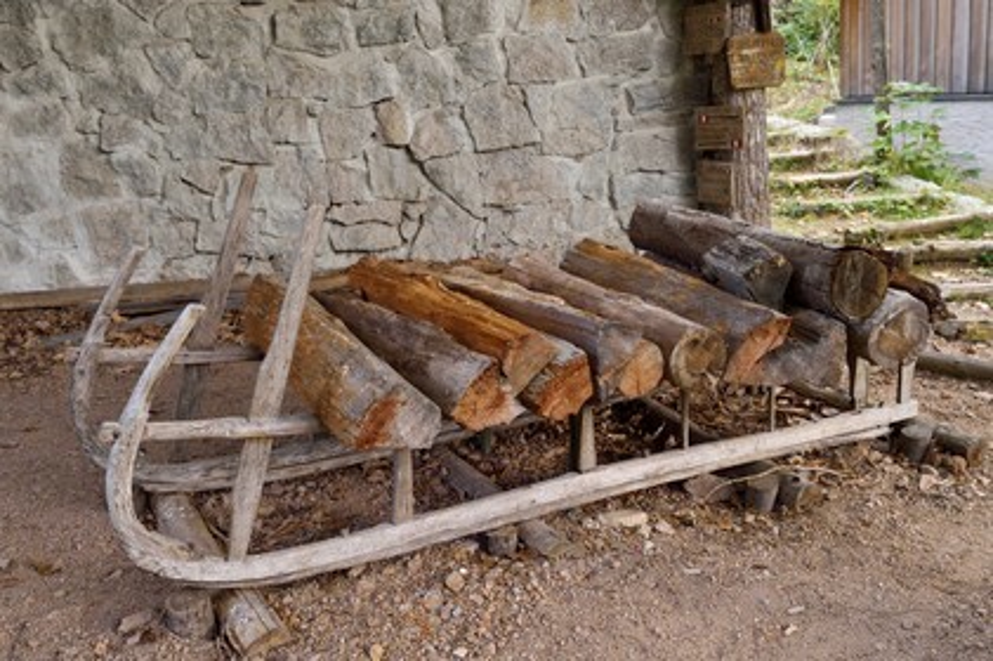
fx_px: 992
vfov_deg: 36.8
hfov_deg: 53.2
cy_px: 330
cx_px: 496
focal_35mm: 36
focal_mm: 36
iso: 800
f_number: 6.3
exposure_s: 1/100
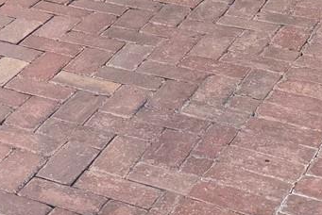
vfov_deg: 9.9
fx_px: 1047
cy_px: -347
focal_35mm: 117
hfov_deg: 16.6
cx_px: -82
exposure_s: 1/966
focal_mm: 6.76
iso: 80
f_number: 1.78
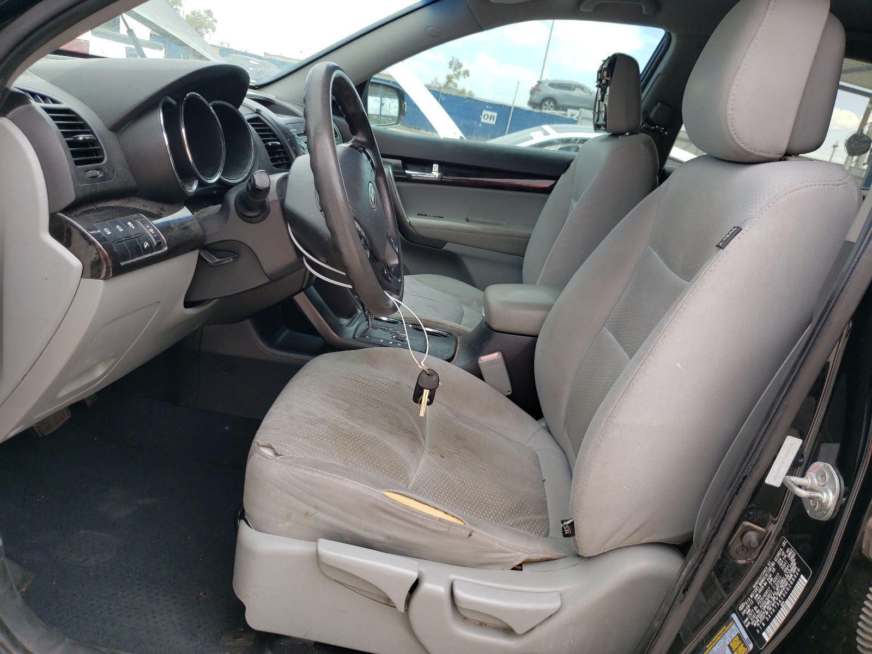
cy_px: 327
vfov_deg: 53.1
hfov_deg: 67.3
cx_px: 436
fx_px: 655
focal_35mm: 26
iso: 50
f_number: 1.5
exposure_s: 1/476
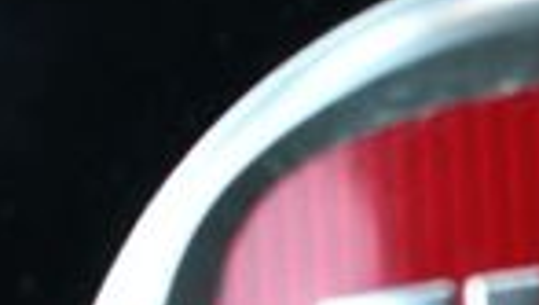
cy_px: 551
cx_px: 631
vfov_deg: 7.2
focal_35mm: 164
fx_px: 2346
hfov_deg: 12.8
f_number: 4
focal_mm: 24
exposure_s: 1/125
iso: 1100
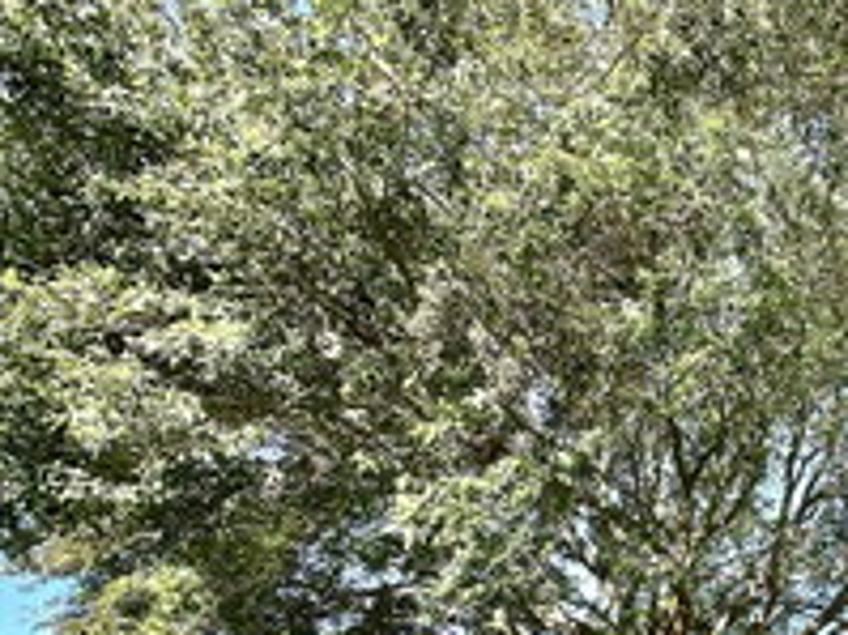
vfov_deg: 41.0
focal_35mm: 30
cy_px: 631
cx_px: 906
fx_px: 734
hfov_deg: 46.5
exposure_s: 1/1182
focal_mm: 2.22
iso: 50
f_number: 2.2
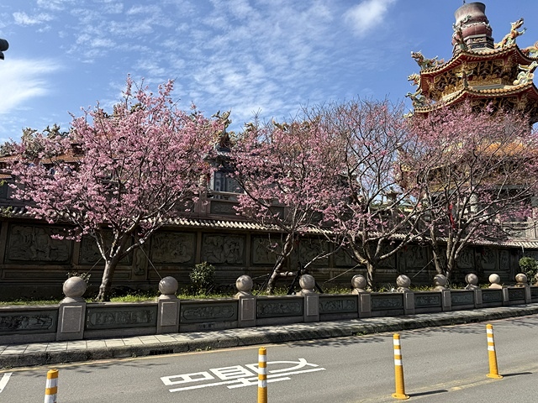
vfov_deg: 56.8
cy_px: 202
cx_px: 269
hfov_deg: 71.6
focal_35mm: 24
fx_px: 373
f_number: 1.78
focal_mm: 6.76
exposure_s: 1/3145
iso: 80
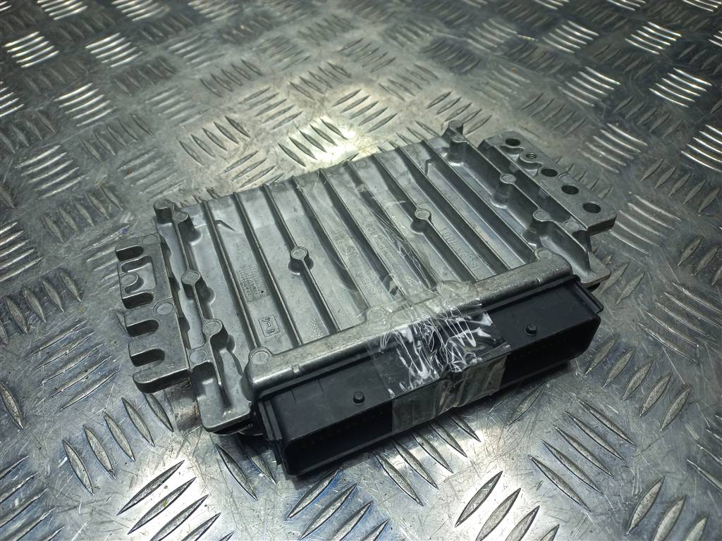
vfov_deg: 54.9
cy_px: 270
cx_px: 361
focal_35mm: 25
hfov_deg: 69.4
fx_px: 521
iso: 32
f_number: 1.8
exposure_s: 1/100
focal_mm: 4.6
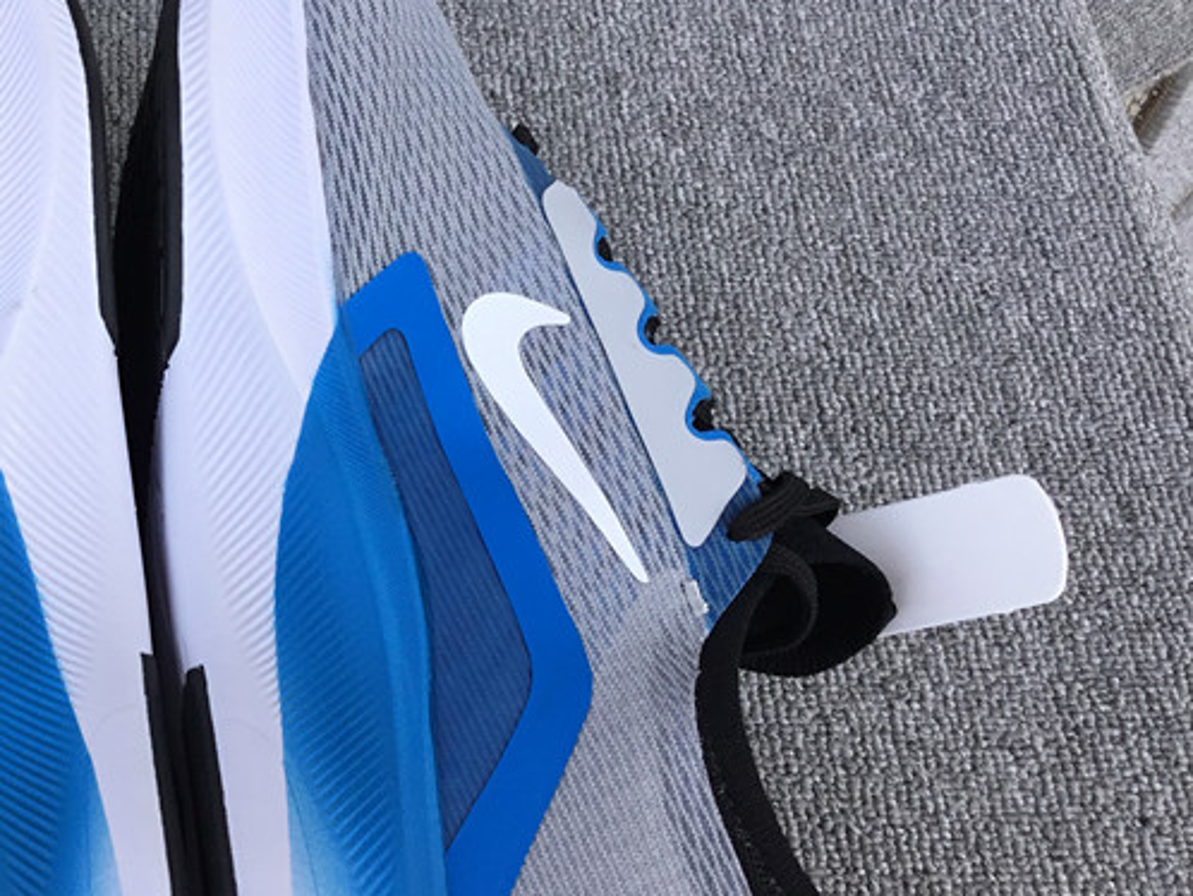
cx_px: 120
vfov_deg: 26.1
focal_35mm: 56
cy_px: 468
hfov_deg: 32.6
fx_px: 1931
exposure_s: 1/200
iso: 25
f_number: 2.4
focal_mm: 3.3
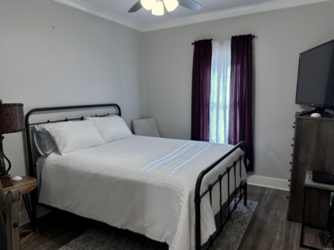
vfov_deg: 56.8
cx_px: 167
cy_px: 125
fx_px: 232
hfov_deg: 71.6
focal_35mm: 24
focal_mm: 6.86
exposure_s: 1/120
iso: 125
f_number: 1.78
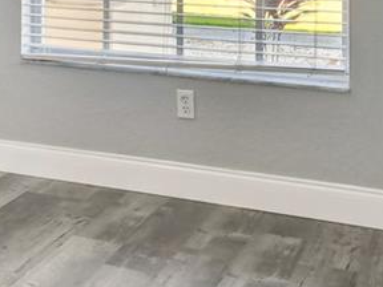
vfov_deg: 17.2
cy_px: -98
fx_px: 885
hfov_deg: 22.8
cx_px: -55
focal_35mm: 80
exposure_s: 1/13
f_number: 7.1
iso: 100
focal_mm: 10
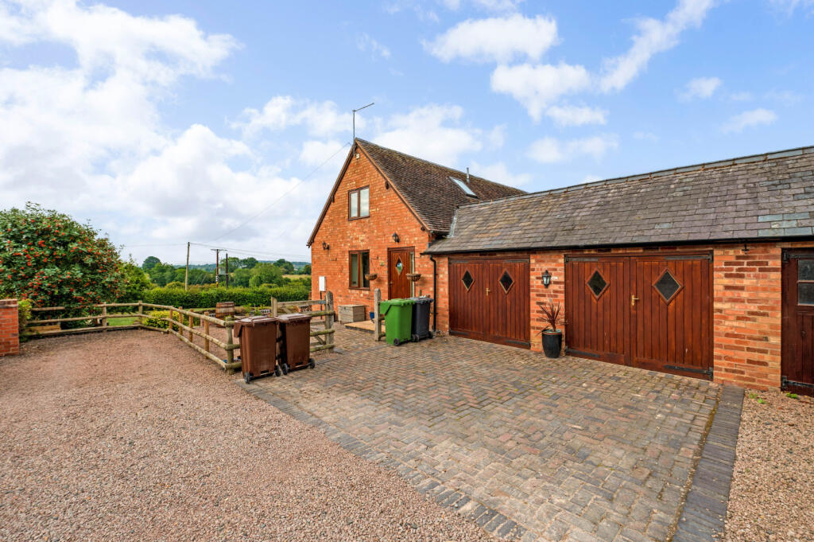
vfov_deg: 77.2
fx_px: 339
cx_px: 407
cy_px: 271
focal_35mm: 15
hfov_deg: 100.4
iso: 400
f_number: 8
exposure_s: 1/800
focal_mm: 15
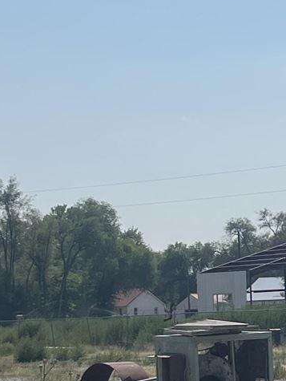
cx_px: 331
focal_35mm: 126
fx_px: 1386
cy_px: 347
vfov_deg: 15.4
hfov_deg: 11.6
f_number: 1.6
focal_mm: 5.1
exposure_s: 1/9174
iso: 32
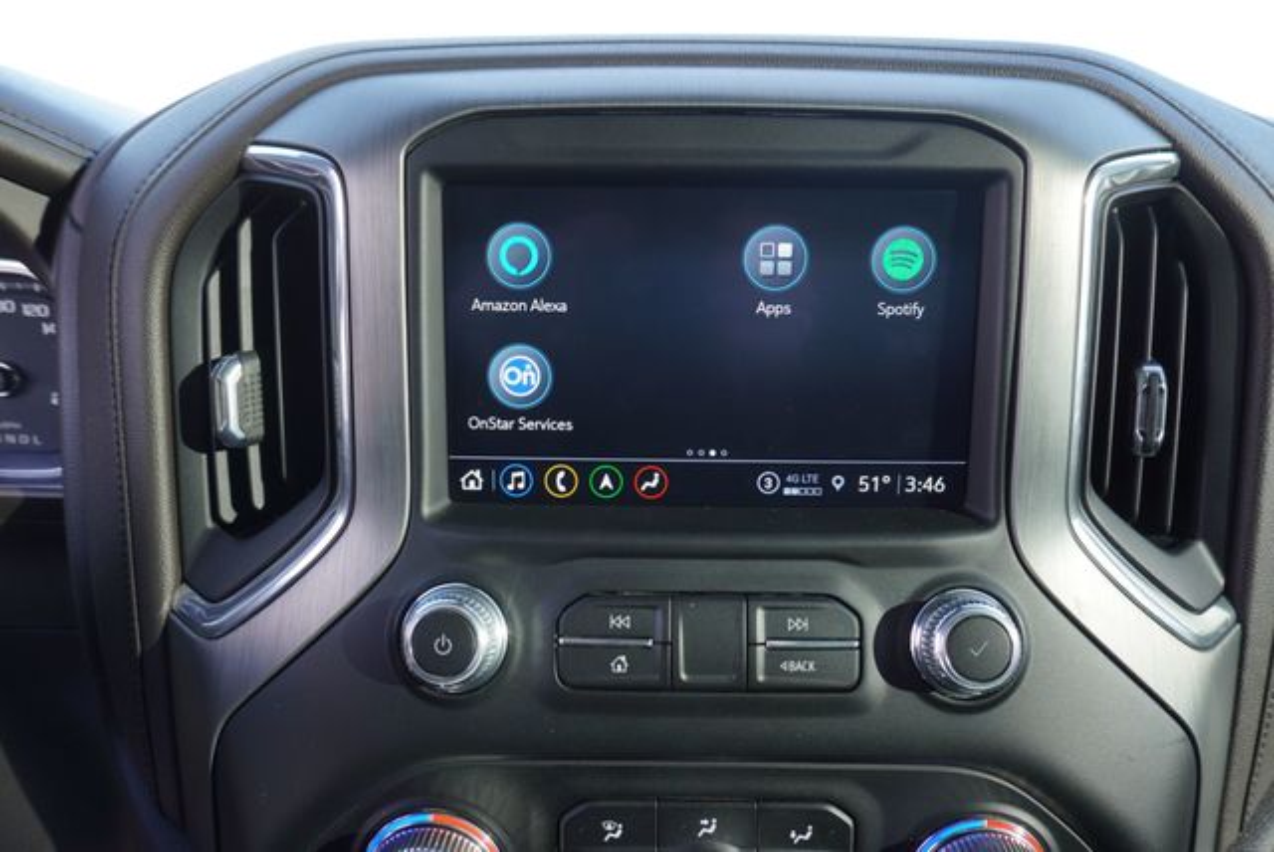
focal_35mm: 24
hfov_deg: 73.7
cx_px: 637
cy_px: 426
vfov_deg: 53.2
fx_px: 850
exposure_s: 1/60
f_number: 4
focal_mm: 16
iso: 125
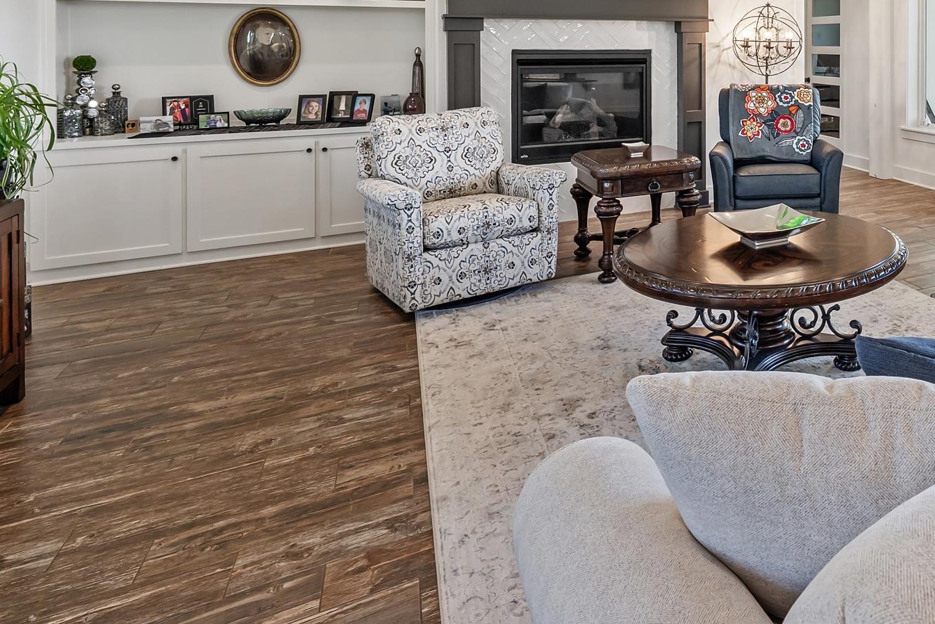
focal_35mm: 26
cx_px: 827
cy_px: 66
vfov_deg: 45.1
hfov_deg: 59.9
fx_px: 675
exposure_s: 1/20
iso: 800
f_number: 8
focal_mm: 14
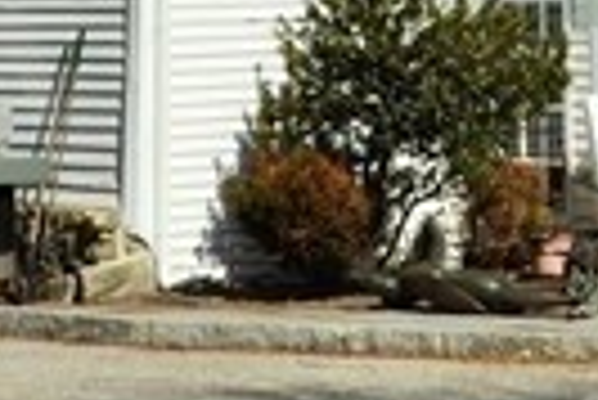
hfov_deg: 8.7
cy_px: -290
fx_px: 3841
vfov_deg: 5.9
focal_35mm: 231
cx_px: 818
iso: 100
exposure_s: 1/200
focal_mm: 20
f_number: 9
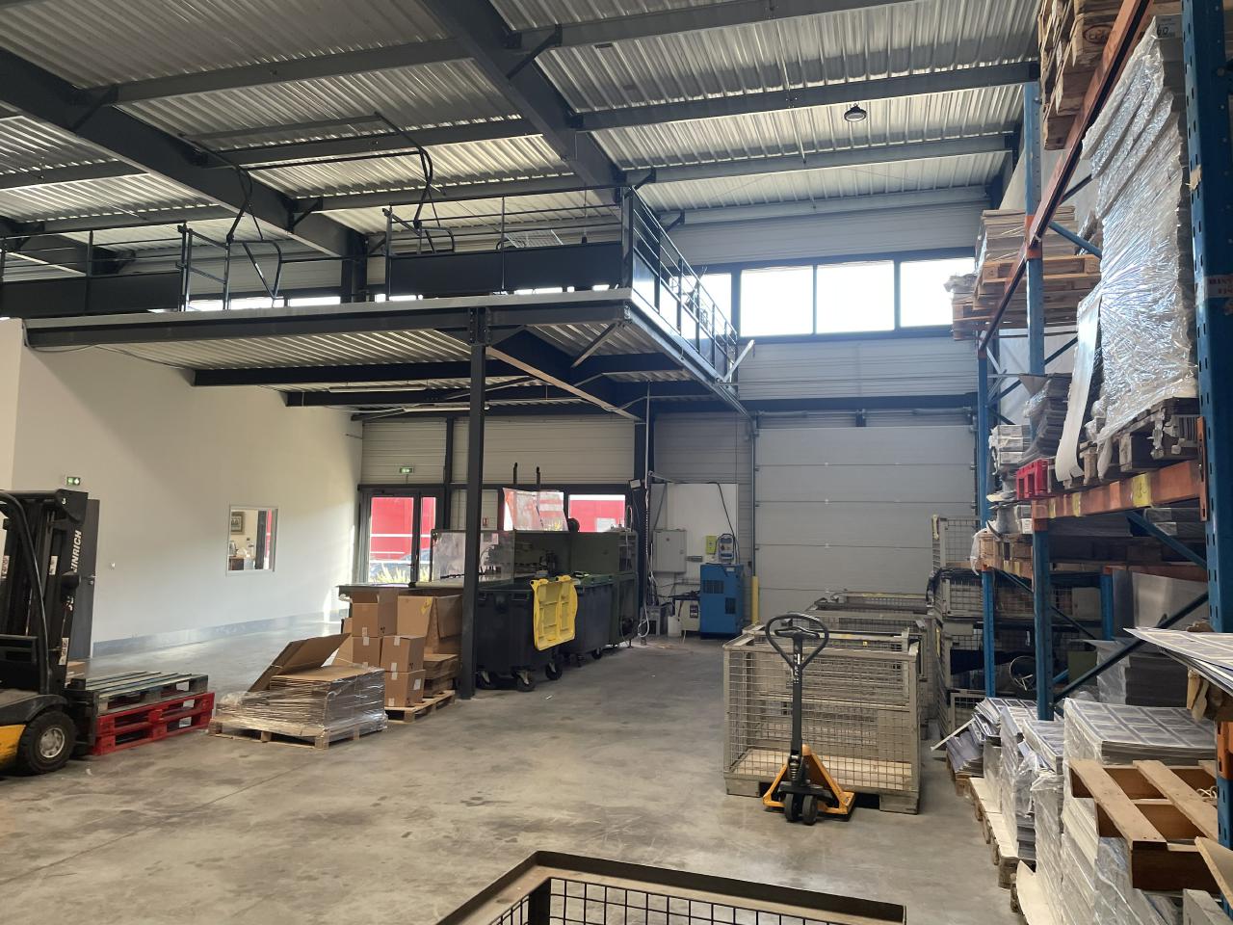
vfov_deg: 53.1
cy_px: 462
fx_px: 926
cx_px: 616
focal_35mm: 26
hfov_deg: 67.3
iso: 125
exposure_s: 1/100
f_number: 1.6
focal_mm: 4.2
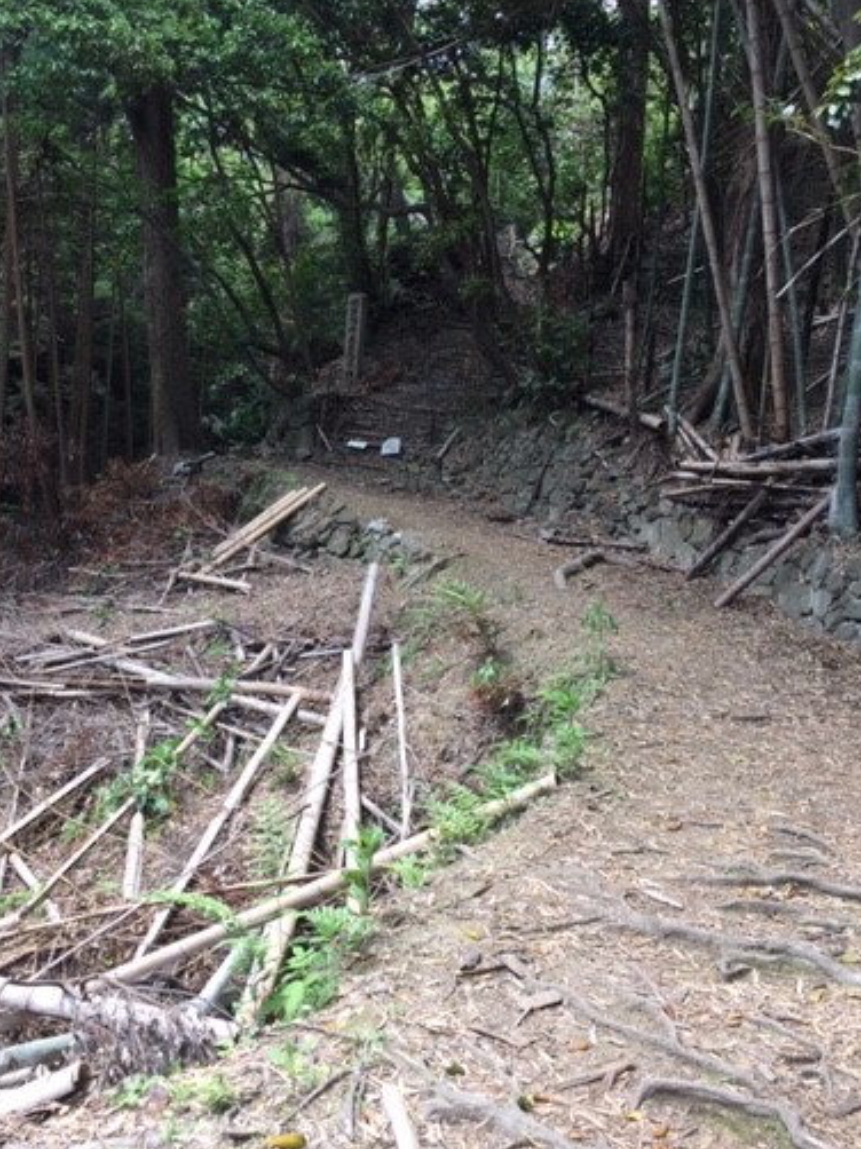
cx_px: 360
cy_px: 508
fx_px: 1228
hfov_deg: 38.5
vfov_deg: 50.1
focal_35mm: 37
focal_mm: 4.15
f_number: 2.2
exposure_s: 1/120
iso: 32
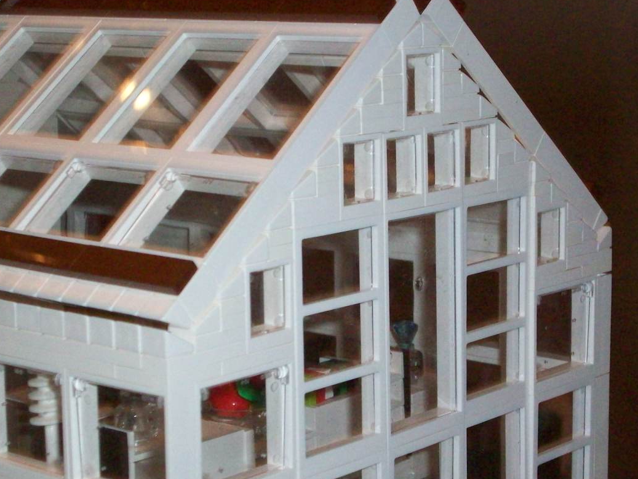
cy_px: 247
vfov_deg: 15.6
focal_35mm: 95
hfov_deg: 20.6
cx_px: 316
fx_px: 1751
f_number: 4.2
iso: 400
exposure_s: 1/102
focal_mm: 12.8
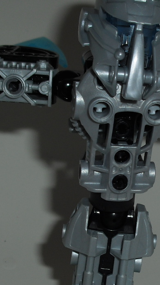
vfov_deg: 23.5
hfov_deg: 13.4
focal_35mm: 90
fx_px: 679
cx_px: 111
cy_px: 197
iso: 64
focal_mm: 6.3
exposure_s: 1/60
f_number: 3.1
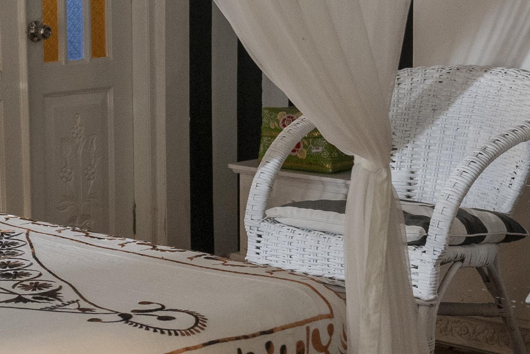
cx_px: 37
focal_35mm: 99
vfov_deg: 13.8
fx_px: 1457
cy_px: 178
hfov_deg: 20.1
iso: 2500
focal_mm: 25
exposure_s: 1/100
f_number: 4.5
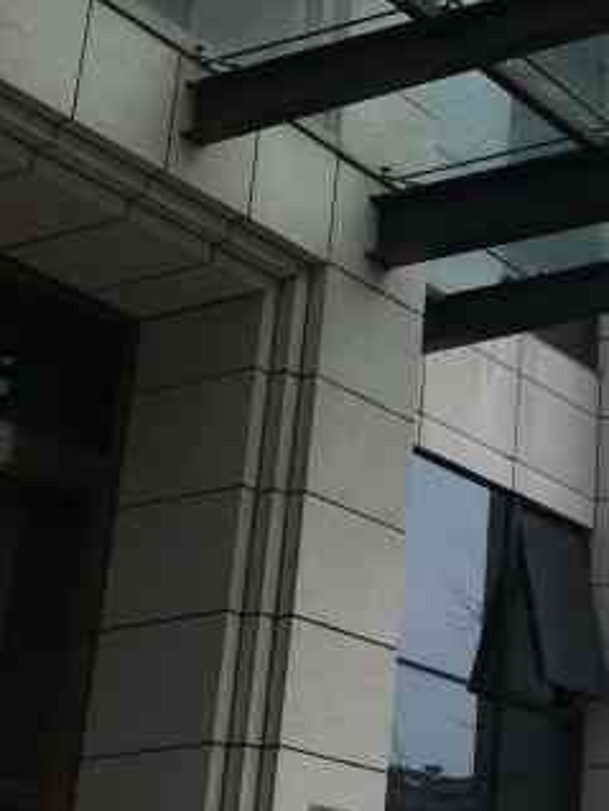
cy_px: 330
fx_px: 1991
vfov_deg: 23.0
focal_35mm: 85
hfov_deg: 16.2
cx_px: 849
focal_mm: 4.15
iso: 25
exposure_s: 1/2564
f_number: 2.2
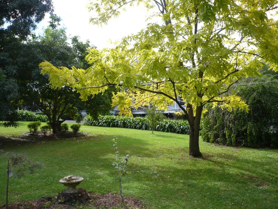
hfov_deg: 52.6
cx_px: 139
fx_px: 281
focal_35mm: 35
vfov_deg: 40.7
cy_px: 104
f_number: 2.8
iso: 100
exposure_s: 1/320
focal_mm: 5.8
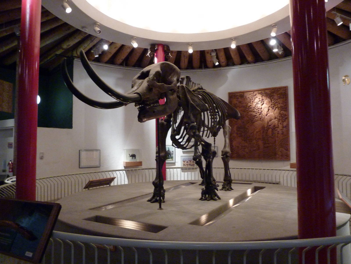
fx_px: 253
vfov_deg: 54.9
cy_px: 132
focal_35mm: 25
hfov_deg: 69.4
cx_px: 176
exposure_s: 1/8
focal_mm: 4.1
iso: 400
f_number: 3.3
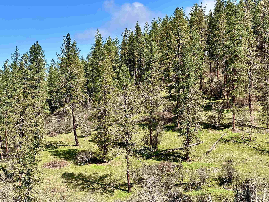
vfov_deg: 18.9
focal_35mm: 78
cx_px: 135
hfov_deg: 25.0
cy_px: 102
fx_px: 606
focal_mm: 9
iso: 32
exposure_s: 1/435
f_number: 2.8
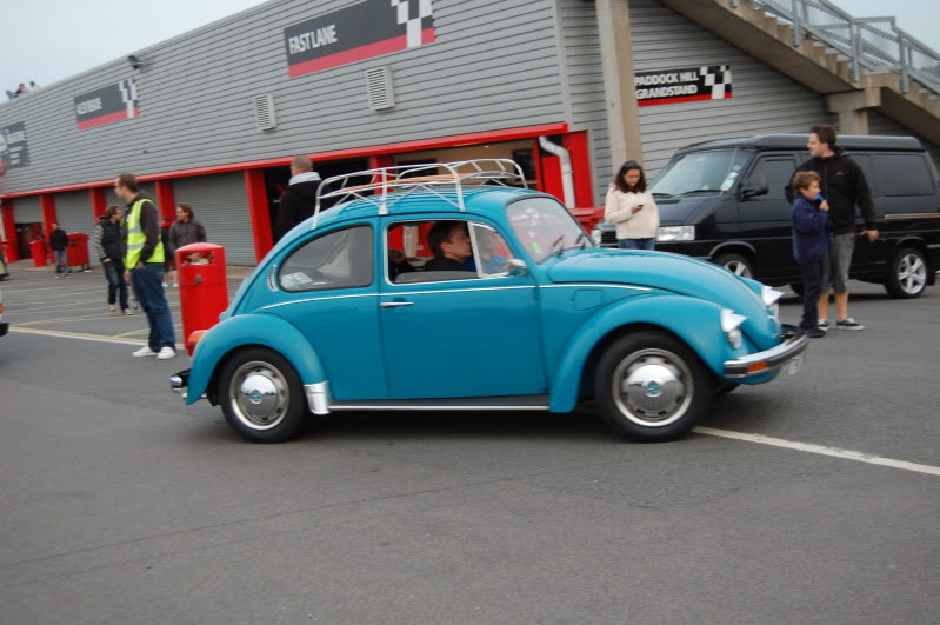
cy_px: 312
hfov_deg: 38.9
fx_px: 1330
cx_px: 470
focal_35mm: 51
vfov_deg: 26.4
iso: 400
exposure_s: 1/60
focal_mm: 34
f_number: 4.5
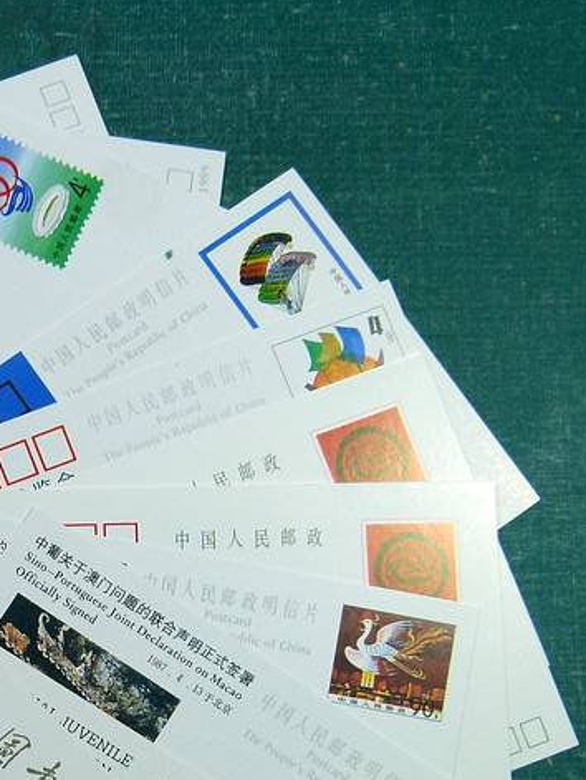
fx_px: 1420
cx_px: 40
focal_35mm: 63
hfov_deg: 22.6
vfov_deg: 30.0
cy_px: 626
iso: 100
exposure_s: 1/125
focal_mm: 5.2
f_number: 4
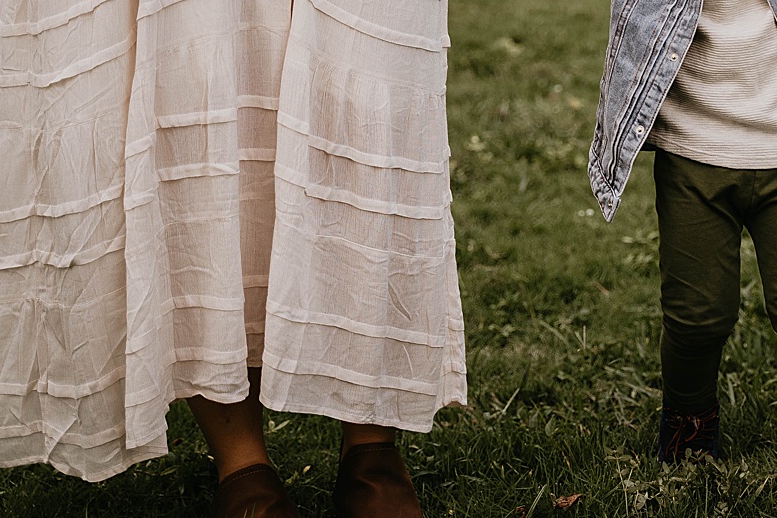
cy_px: -10
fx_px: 2266
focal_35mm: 105
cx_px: 738
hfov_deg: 19.0
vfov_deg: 12.9
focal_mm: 51
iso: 160
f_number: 2.8
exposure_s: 1/250
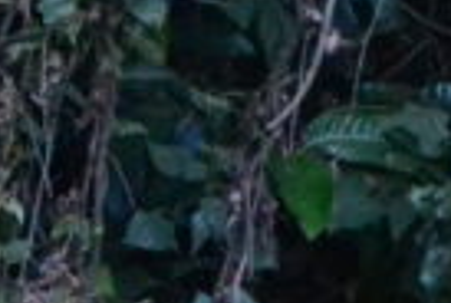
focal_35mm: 616
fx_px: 7731
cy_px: 400
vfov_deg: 2.2
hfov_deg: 3.3
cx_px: 991
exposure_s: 1/400
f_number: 5.6
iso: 3200
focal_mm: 55
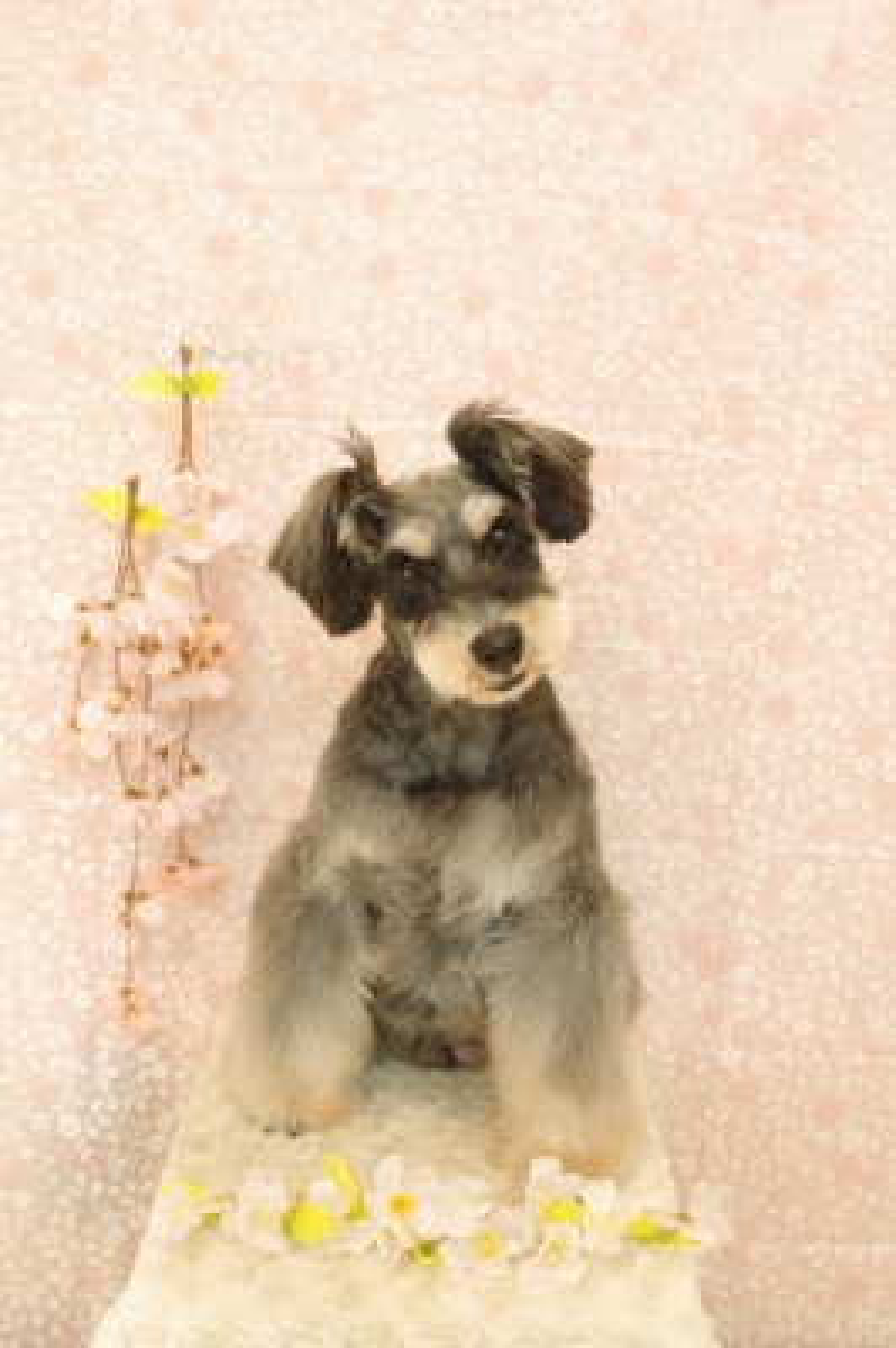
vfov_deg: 46.4
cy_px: 674
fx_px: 1571
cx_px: 448
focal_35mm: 42
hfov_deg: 31.8
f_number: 2.8
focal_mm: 28
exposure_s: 1/50
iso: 800
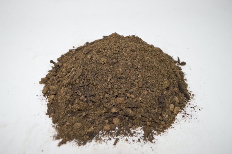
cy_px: 77
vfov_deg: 43.5
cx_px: 116
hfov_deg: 62.0
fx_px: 193
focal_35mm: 30
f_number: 4
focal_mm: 20
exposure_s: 1/100
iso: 400
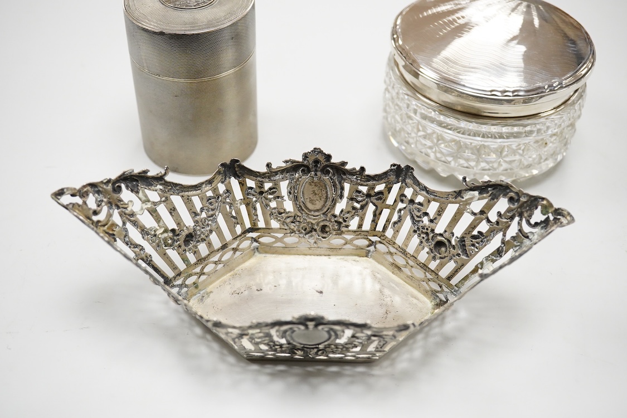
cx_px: 314
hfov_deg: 43.6
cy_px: 209
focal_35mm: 45
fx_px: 784
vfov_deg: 29.9
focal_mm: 30
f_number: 7.1
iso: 2500
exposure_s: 1/250
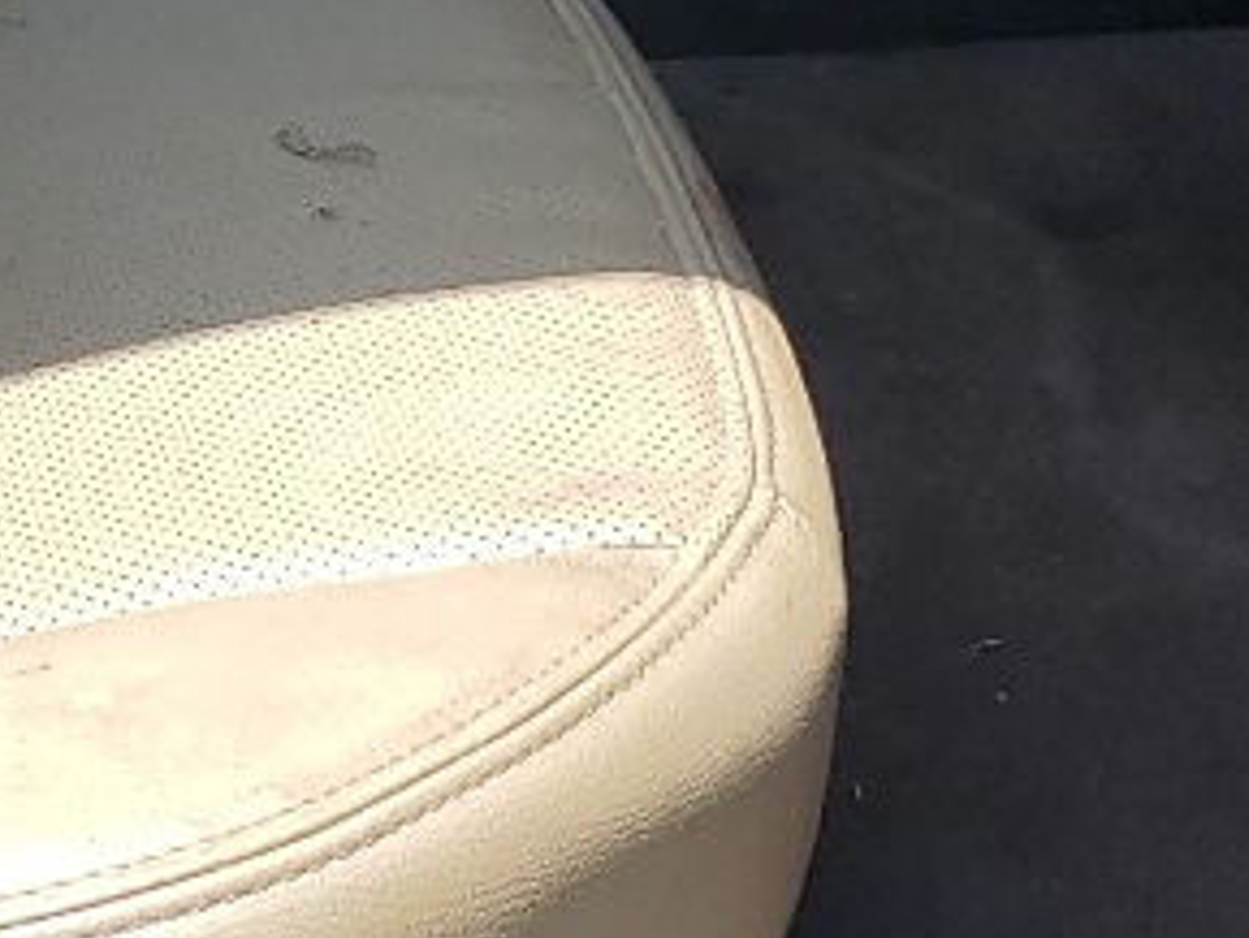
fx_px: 5198
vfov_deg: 10.1
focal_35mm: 144
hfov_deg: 13.6
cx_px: 95
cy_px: -333
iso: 50
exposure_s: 1/909
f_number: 1.5
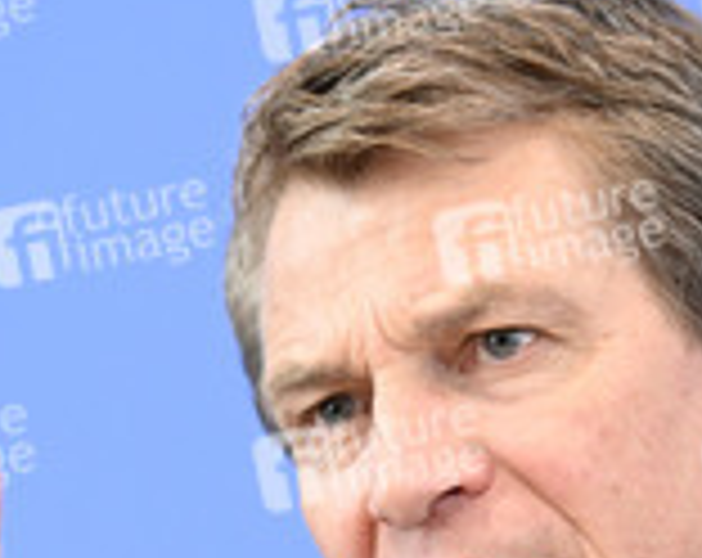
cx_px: 430
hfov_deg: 4.5
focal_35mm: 435
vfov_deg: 3.5
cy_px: 572
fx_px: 9015
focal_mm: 160
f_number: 4
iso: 4000
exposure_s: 1/1250
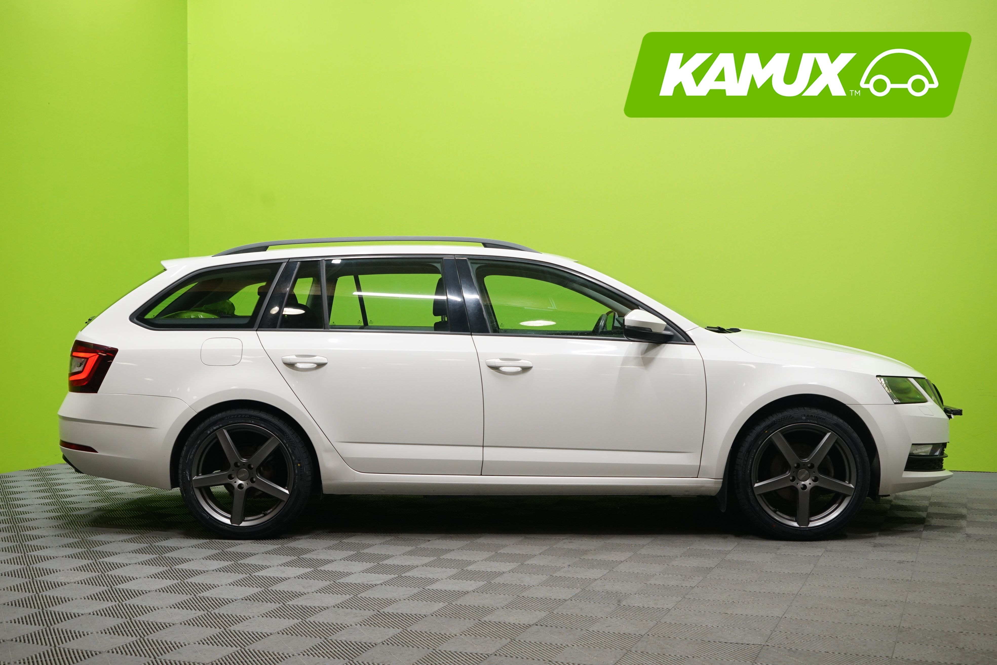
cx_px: 498
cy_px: 332
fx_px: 1191
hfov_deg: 45.4
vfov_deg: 31.2
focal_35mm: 43
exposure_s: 1/20
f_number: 5.6
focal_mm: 43
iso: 1000
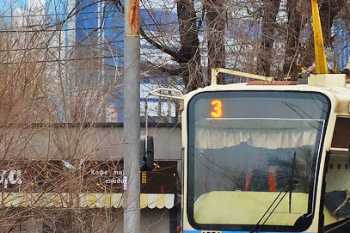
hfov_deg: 8.9
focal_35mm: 230
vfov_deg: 6.0
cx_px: 291
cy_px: 70
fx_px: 2235
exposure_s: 1/500
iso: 500
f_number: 4.5
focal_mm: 29.15
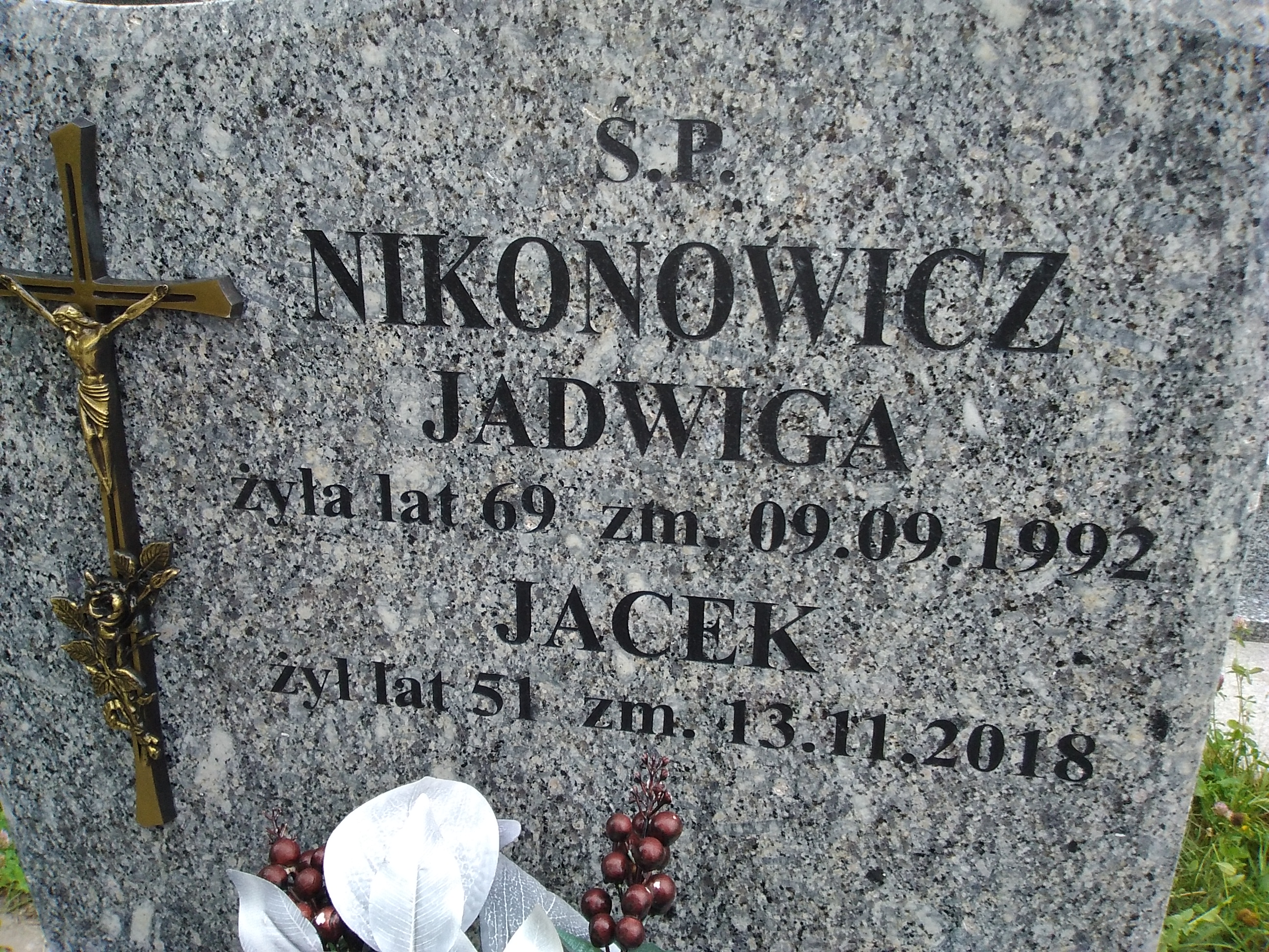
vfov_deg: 48.2
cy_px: 476
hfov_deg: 61.7
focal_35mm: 29
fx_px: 1063
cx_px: 634
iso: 100
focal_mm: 2.39
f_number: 2.4
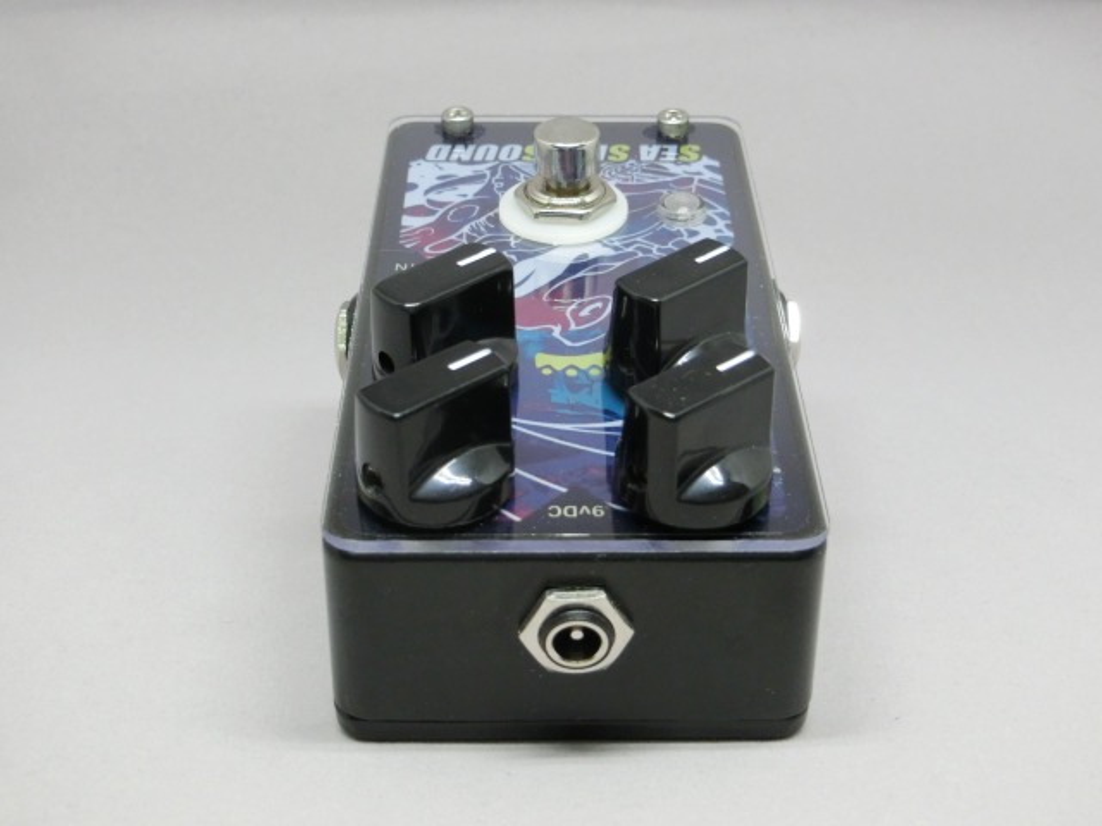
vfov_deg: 28.0
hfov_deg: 36.8
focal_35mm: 52
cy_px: 413
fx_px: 1655
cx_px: 551
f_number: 4.7
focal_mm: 9.3
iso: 400
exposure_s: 1/80
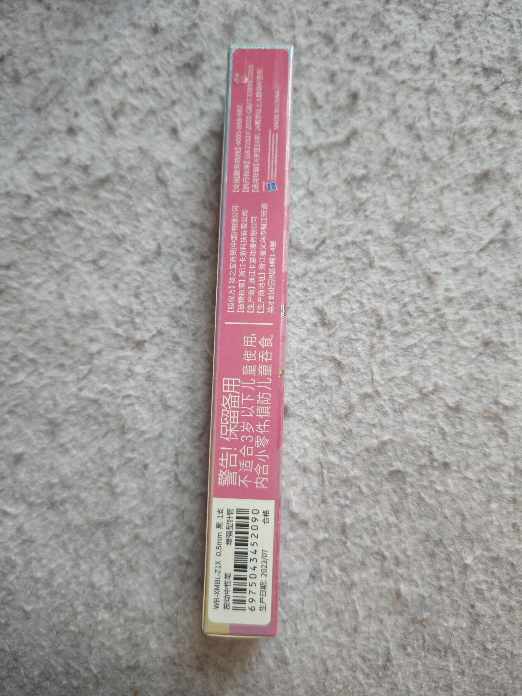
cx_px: 261
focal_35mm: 23
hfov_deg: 58.9
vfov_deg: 73.9
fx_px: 462
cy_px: 348
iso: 125
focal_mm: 6.55
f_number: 1.6
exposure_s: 1/100
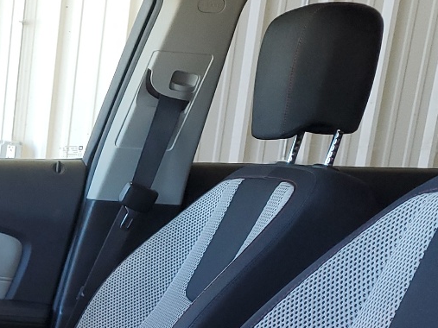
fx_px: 1037
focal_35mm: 82
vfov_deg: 16.9
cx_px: -73
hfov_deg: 22.2
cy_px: 432
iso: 60
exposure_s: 1/60.2
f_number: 1.5
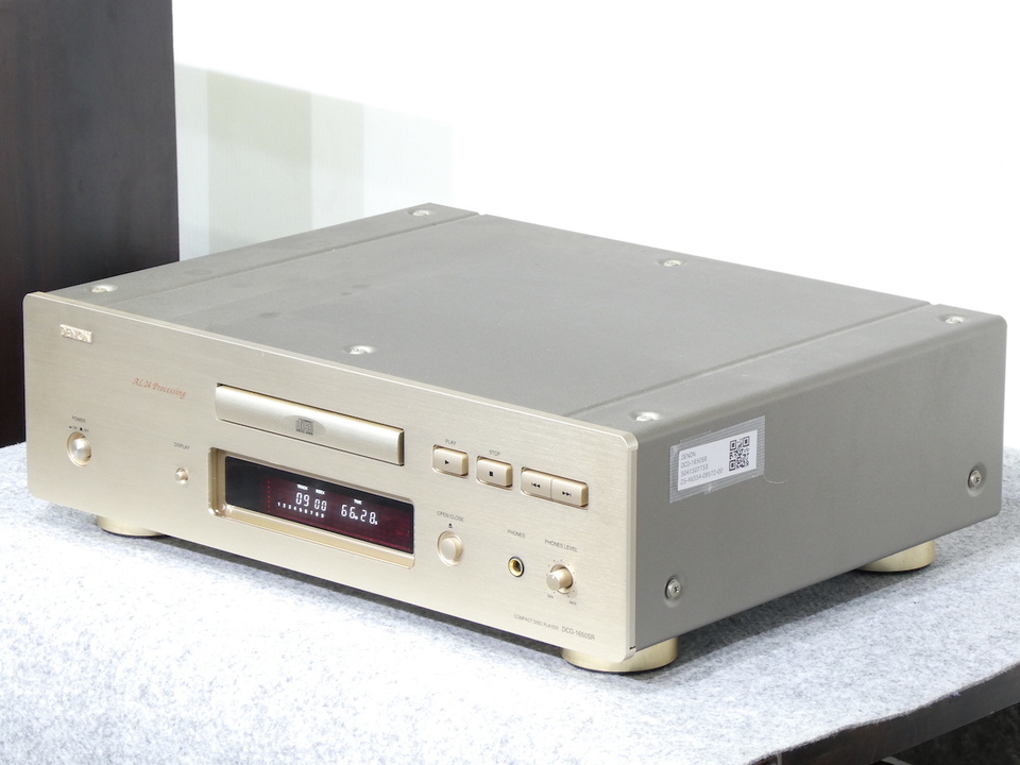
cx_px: 510
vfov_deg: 11.0
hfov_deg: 14.6
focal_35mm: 135
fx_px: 3978
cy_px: 382
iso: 200
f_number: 5.3
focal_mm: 24.2
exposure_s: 1/2
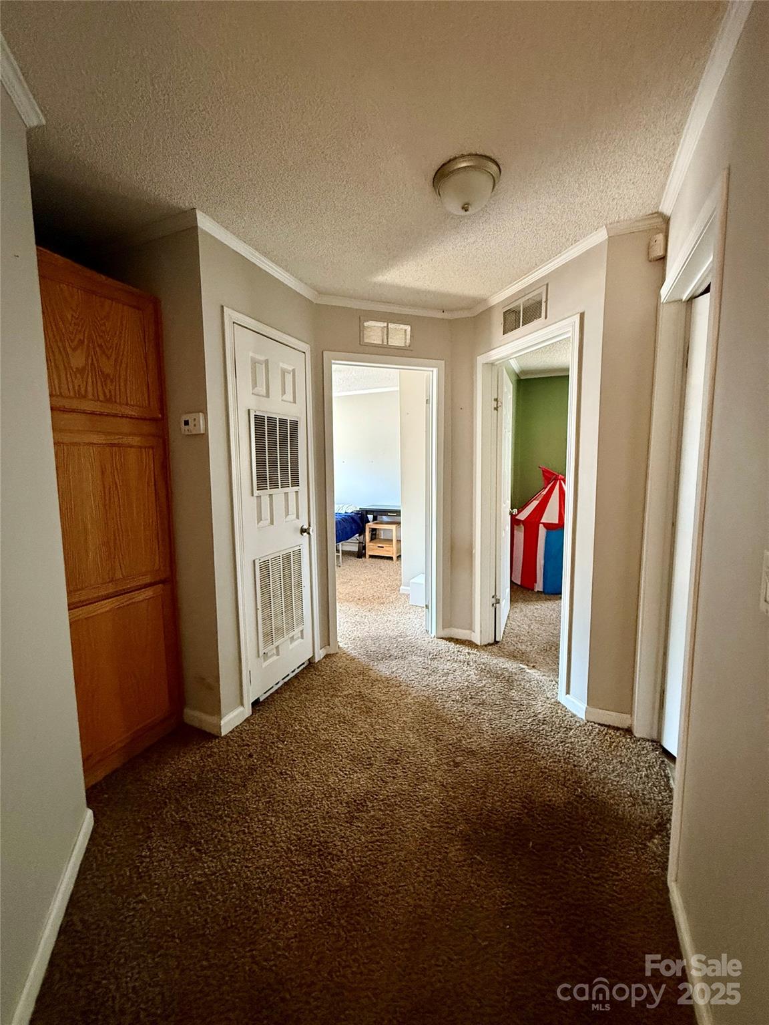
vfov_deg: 102.1
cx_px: 384
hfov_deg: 85.7
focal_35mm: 14
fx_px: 415
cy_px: 512
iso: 640
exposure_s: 1/60
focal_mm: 2.22
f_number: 2.2
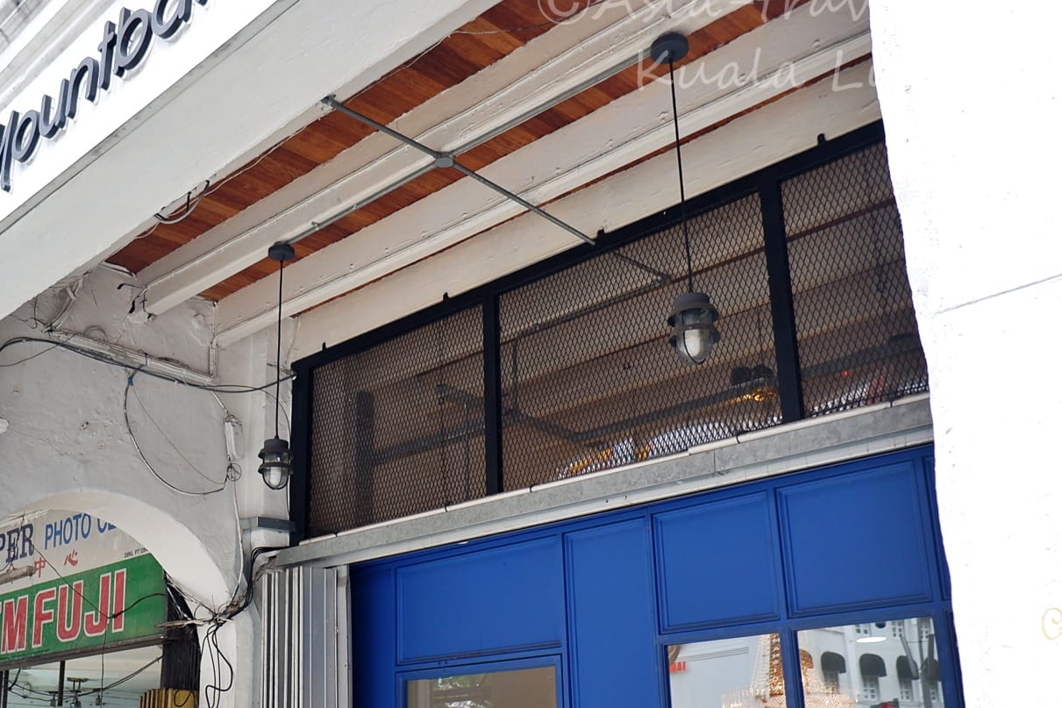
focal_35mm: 38
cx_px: 343
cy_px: 473
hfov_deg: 49.7
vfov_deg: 34.7
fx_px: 1121
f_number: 3.5
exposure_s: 1/120
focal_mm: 15
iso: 200
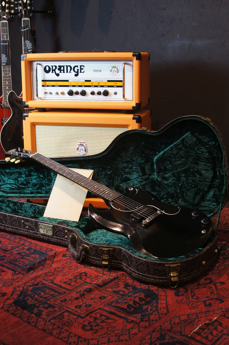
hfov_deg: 29.8
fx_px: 430
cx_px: 114
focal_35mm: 45
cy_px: 172
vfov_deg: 43.6
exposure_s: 1/4
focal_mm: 30
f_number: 6.3
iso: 100
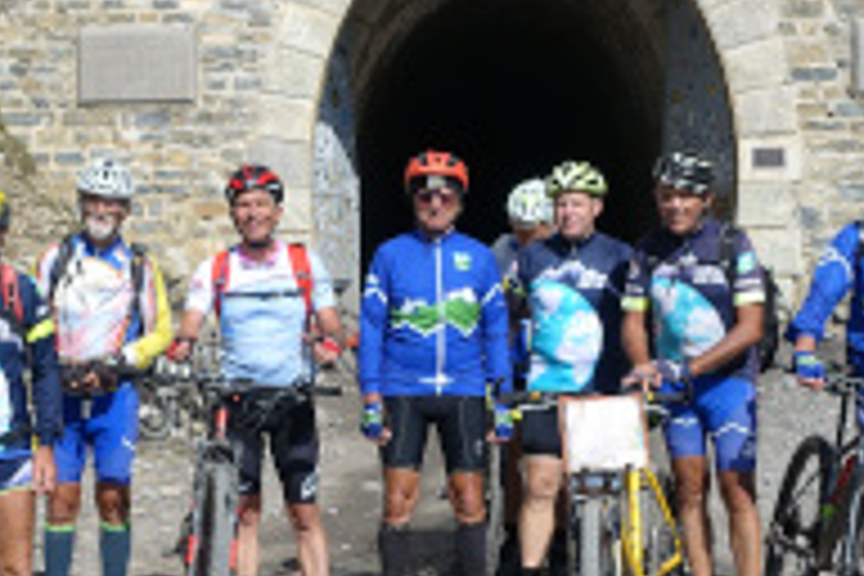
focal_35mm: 86
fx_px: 2064
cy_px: 259
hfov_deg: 23.4
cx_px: 207
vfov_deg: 15.9
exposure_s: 1/160
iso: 125
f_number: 4
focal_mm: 12.06
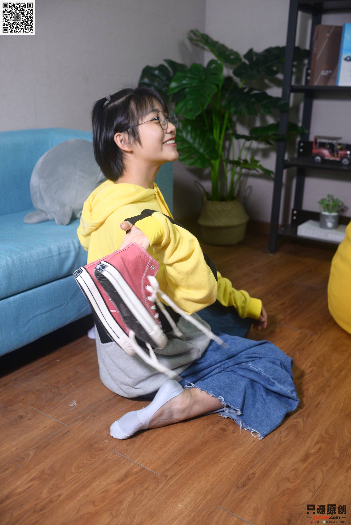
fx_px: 511
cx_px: 176
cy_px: 262
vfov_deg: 54.4
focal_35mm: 35
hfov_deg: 37.9
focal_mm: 35
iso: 800
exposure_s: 1/125
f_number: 5
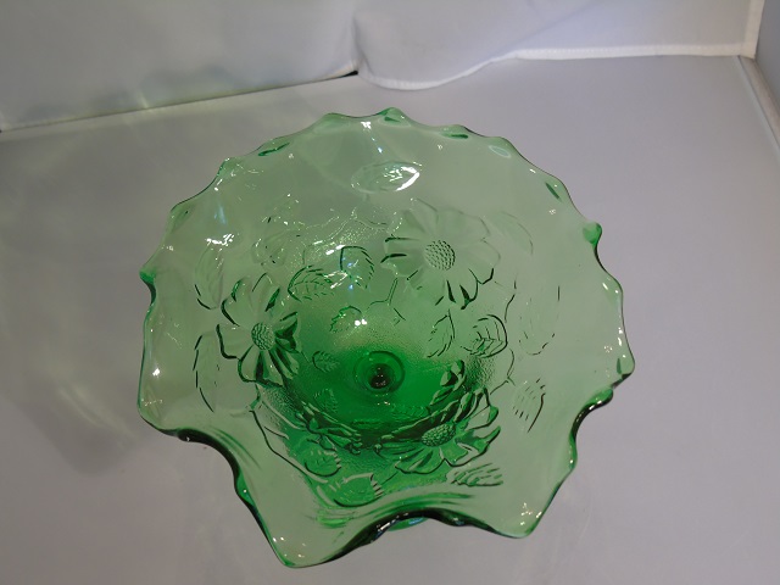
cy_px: 292
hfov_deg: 46.8
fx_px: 901
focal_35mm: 40
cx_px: 390
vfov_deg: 36.0
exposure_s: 1/30
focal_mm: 7.1
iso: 160
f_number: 3.9
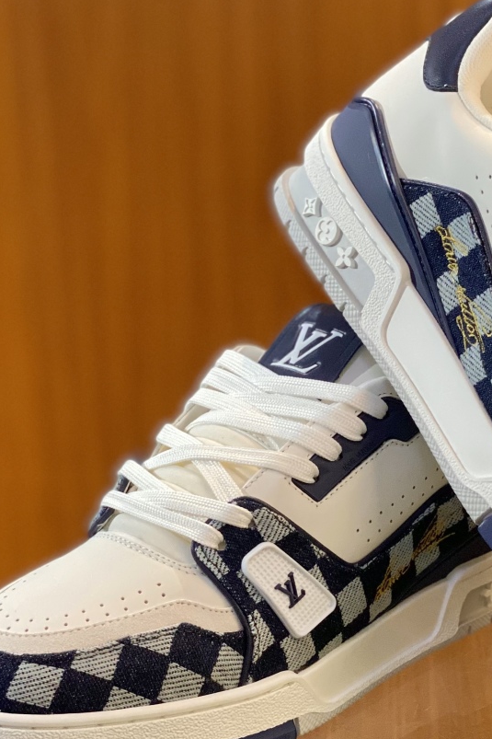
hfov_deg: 14.1
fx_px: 1989
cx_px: 363
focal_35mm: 97
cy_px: 447
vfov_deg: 21.0
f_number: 2
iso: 200
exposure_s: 1/122
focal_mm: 6
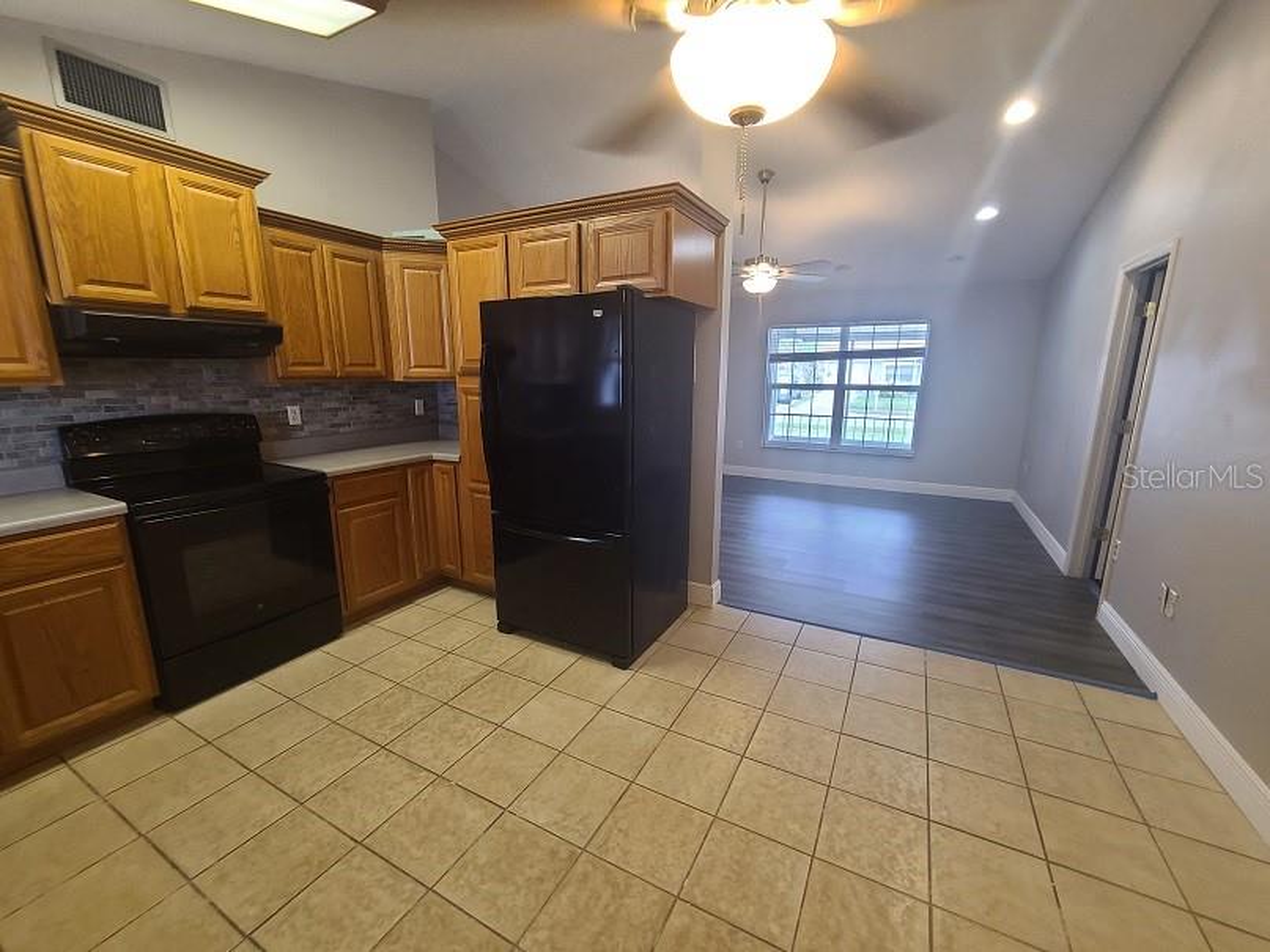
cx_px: 635
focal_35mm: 13
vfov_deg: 89.9
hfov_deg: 106.2
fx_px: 477
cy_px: 476
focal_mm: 2.2
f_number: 2.2
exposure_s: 1/60
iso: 200
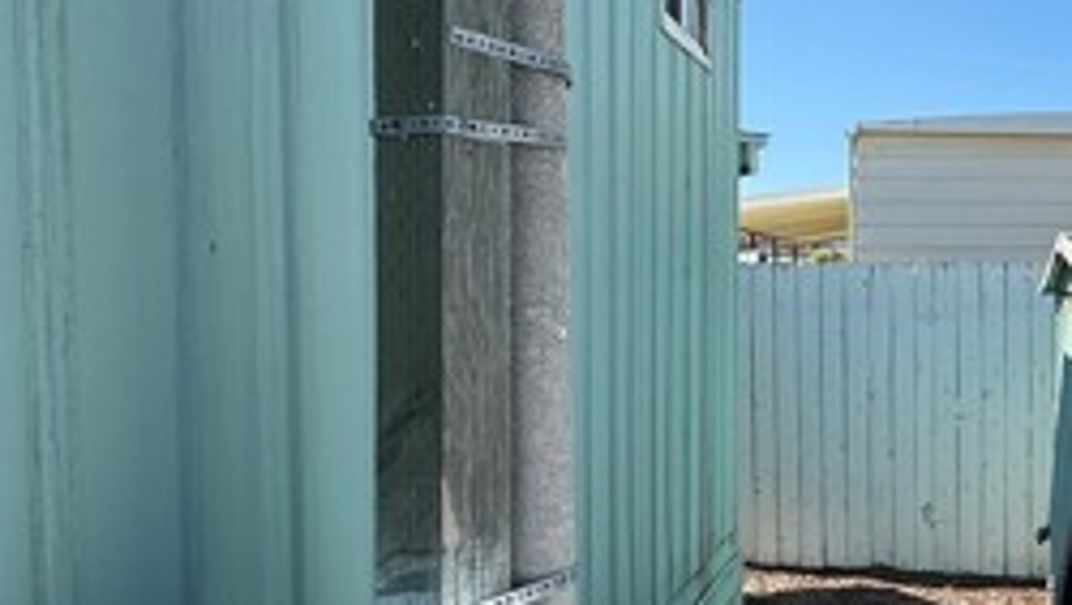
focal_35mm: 39
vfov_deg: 30.5
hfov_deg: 41.9
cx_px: 1153
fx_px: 1109
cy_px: 326
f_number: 2.2
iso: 50
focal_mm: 2.22
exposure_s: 1/1285
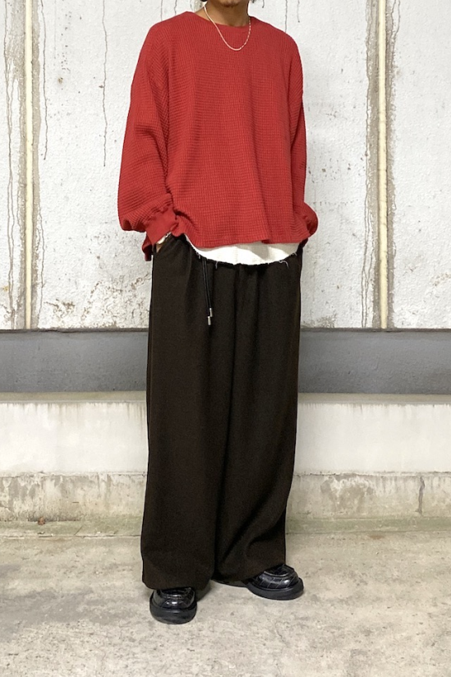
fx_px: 526
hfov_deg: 46.4
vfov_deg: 65.5
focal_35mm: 28
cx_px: 219
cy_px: 328
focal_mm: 4.25
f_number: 1.8
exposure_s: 1/32
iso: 640
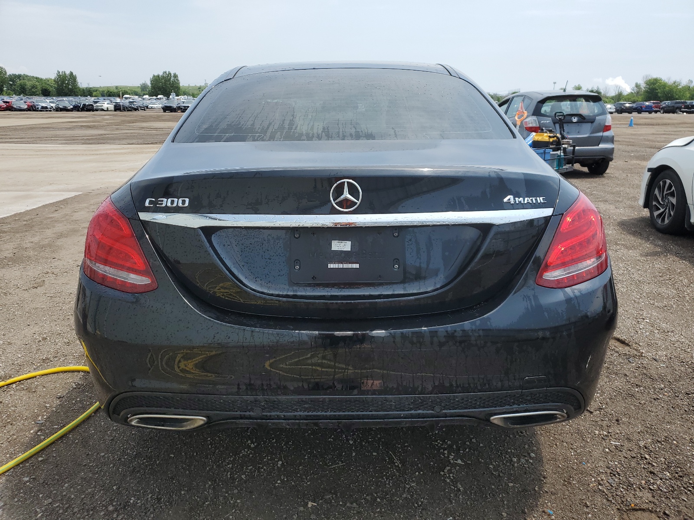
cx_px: 347
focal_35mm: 26
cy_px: 260
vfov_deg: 53.1
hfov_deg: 67.3
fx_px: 521
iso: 50
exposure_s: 1/2500
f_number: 1.5
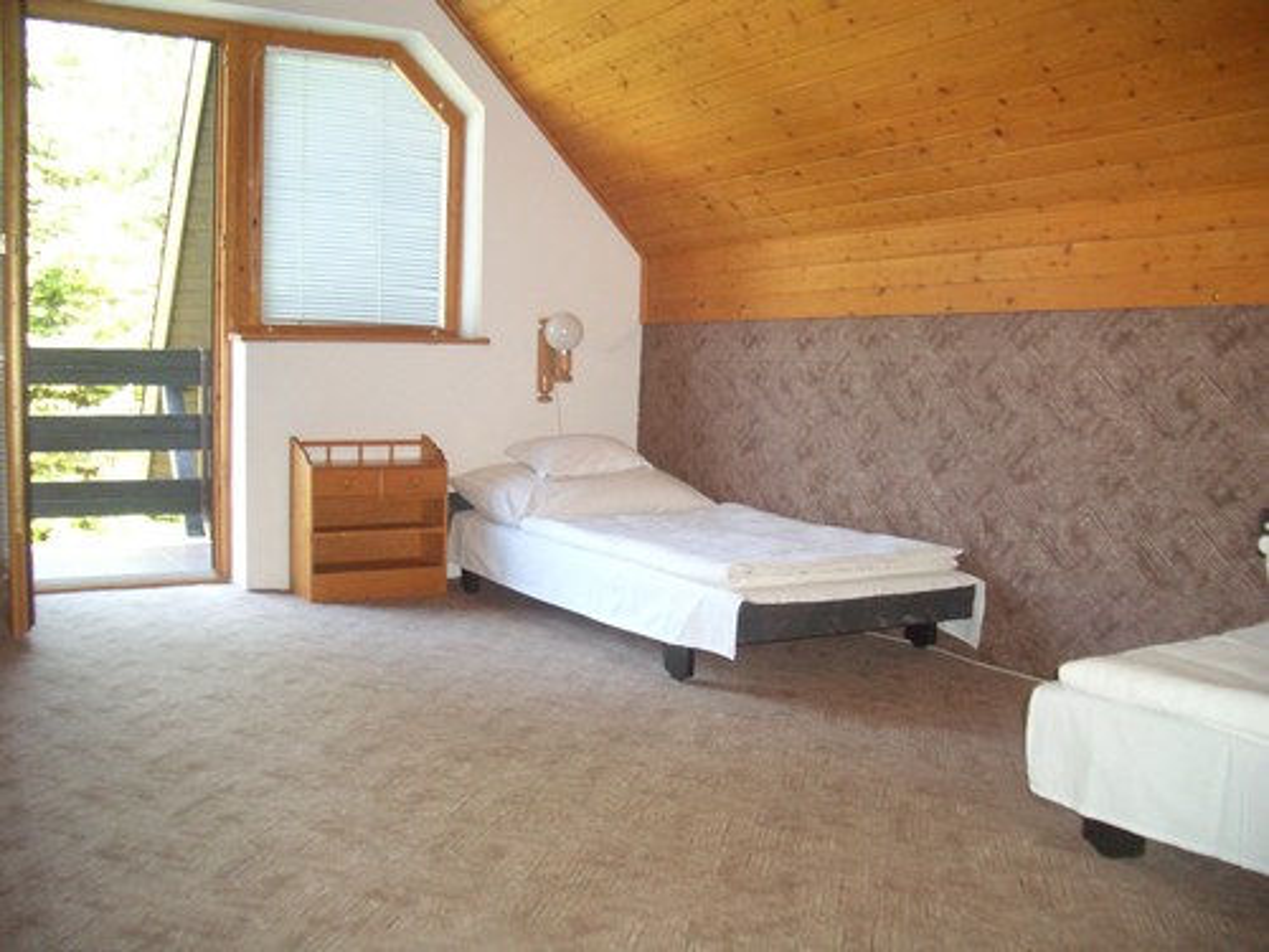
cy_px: 476
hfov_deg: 52.6
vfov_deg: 40.7
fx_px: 1283
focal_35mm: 35
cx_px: 634
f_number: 2.6
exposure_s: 1/60
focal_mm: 5.8
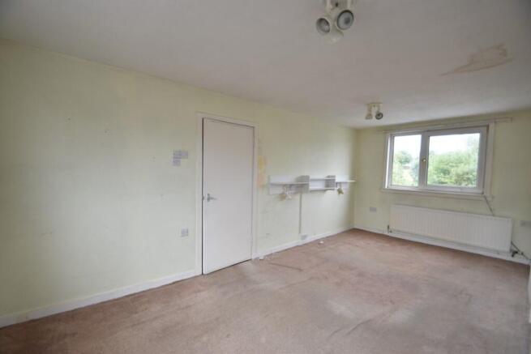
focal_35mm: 15
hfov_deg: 100.4
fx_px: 221
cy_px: 177
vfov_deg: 77.4
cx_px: 266
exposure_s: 1/50
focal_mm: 10
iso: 100
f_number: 4.5
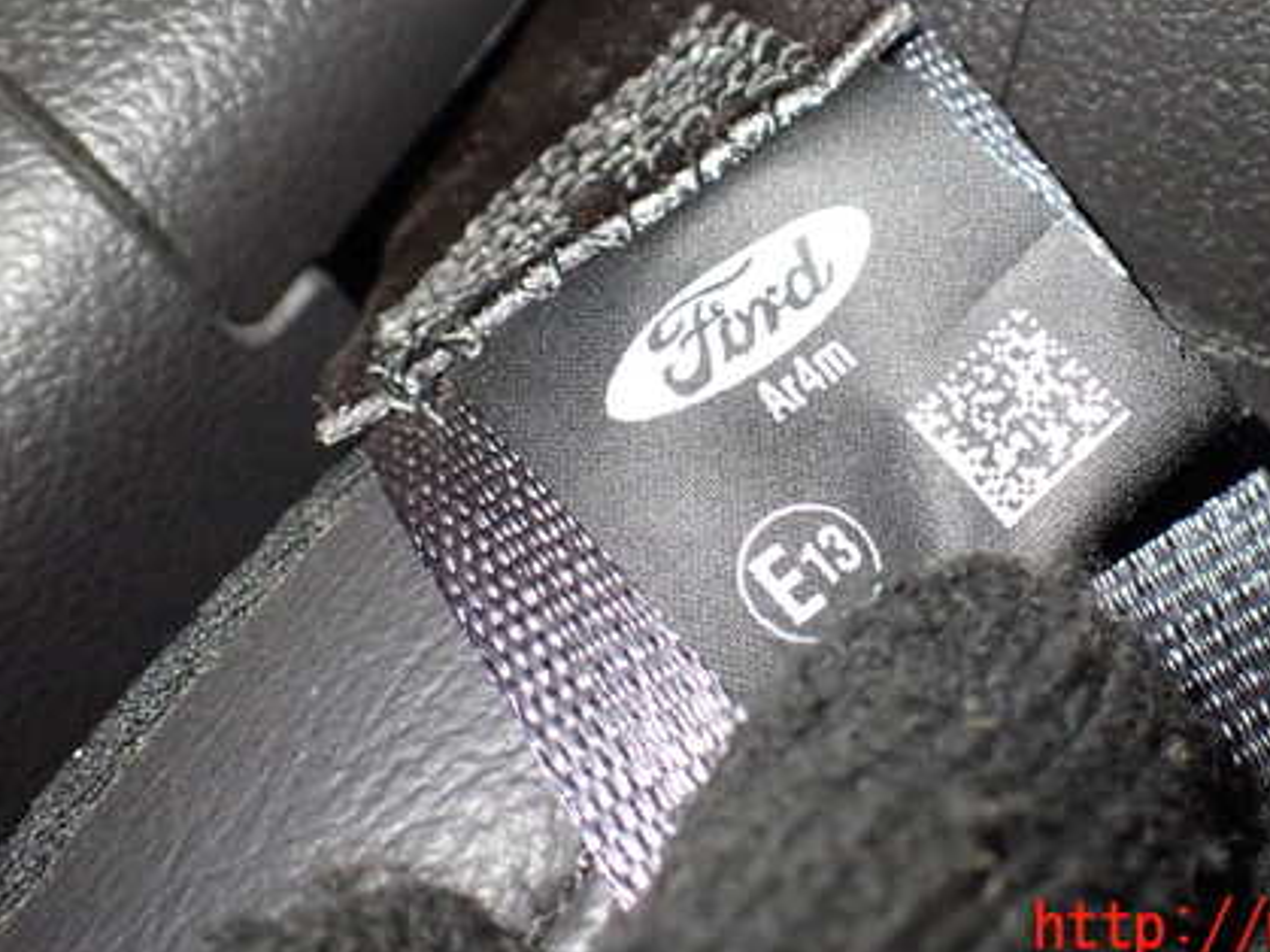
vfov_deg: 33.2
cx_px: 809
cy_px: 285
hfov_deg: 43.4
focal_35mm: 43
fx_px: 1577
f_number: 2.3
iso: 800
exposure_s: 1/60
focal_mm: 5.4
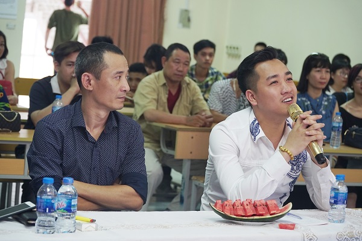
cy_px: 120
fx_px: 915
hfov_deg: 22.4
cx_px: 181
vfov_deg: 15.0
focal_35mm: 91
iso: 640
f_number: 4
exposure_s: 1/50
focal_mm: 61
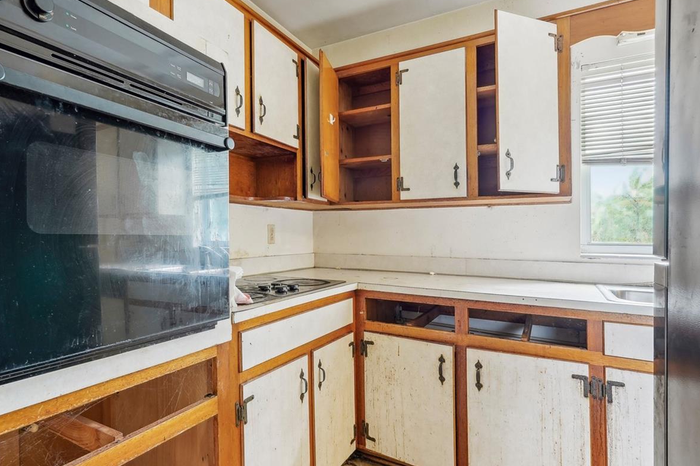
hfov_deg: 86.7
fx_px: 369
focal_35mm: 19
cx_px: 319
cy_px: 222
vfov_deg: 64.5
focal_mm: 14
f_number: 8
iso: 400
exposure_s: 1/3.33
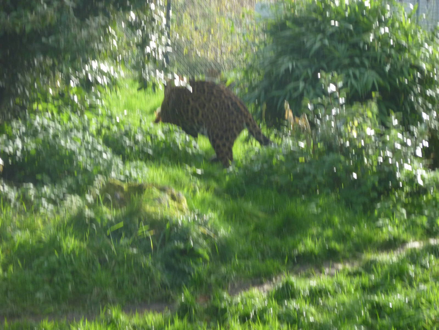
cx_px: 220
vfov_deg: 7.4
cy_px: 165
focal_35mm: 200
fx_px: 2536
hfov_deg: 9.9
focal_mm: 36
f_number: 5.9
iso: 200
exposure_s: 1/125
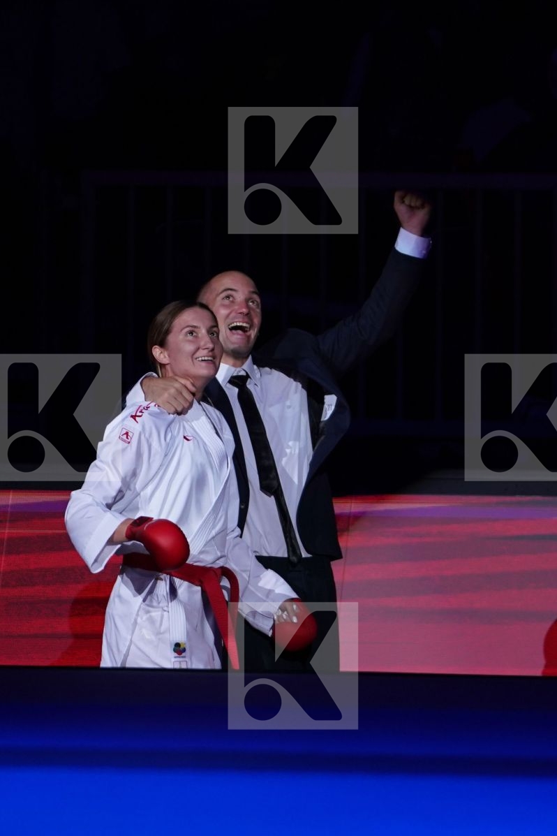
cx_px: 293
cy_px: 418
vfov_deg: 4.6
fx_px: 10466
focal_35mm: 451
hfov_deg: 3.0
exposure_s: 1/1000
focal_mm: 200
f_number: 2.8
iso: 1000
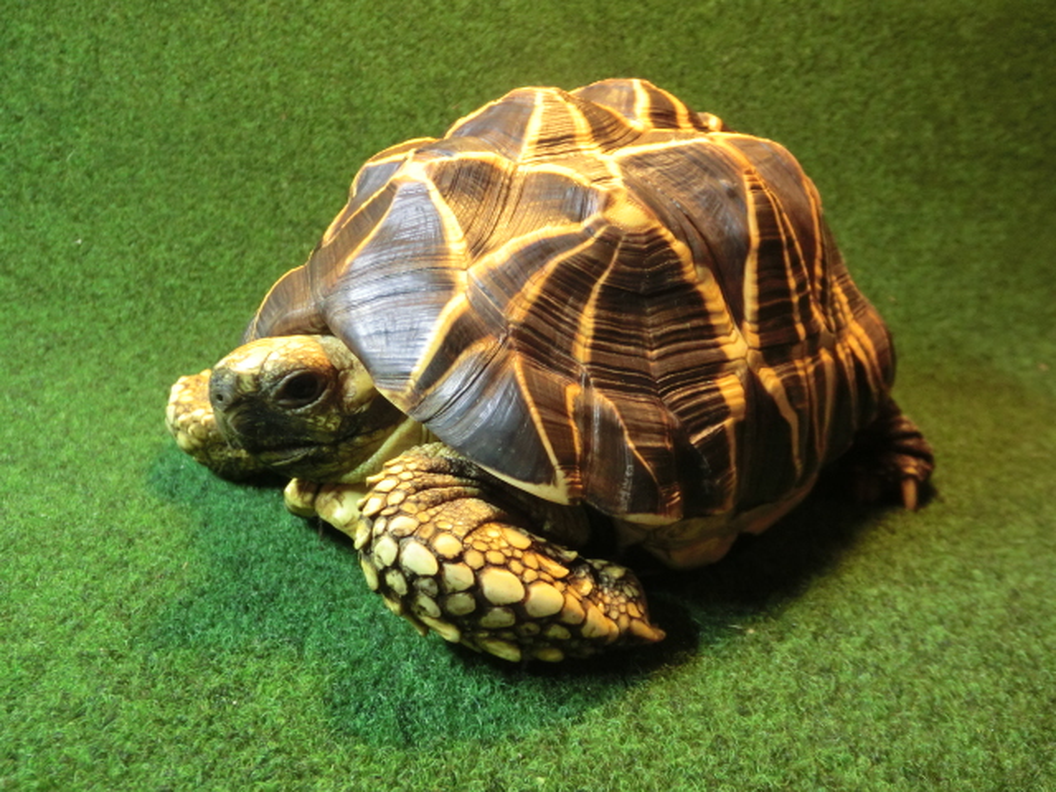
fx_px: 854
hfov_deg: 63.4
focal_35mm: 28
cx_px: 528
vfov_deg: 49.7
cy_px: 396
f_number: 3
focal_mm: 5
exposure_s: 1/60
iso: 800
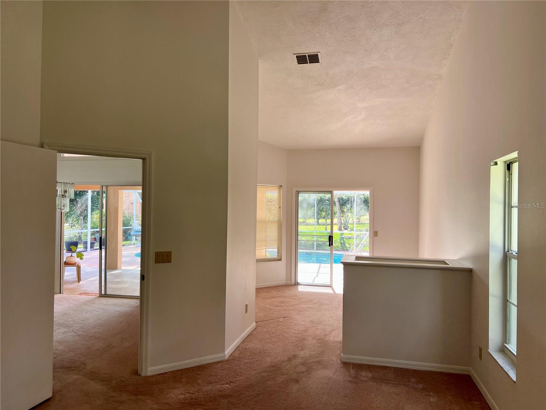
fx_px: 410
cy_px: 205
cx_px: 273
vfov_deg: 53.1
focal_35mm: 26
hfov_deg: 67.3
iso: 50
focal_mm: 5.7
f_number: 1.5
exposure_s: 1/121
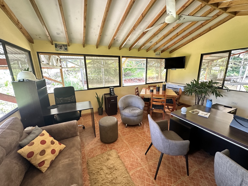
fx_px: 100
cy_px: 93
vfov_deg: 85.7
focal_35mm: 14
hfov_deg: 102.1
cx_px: 124
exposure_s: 1/66
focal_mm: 2.22
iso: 320
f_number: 2.2
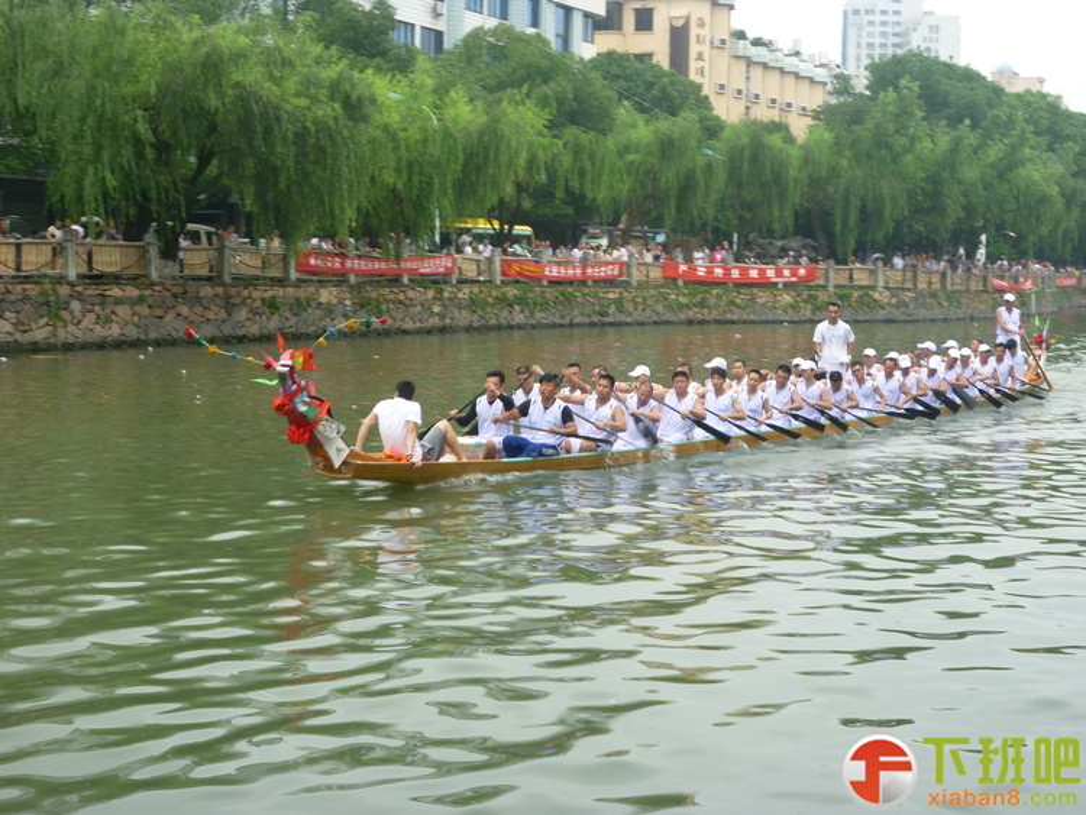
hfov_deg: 35.5
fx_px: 1695
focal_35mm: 54
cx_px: 543
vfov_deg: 27.0
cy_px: 408
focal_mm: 9.5
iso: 100
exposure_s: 1/40
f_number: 5.2
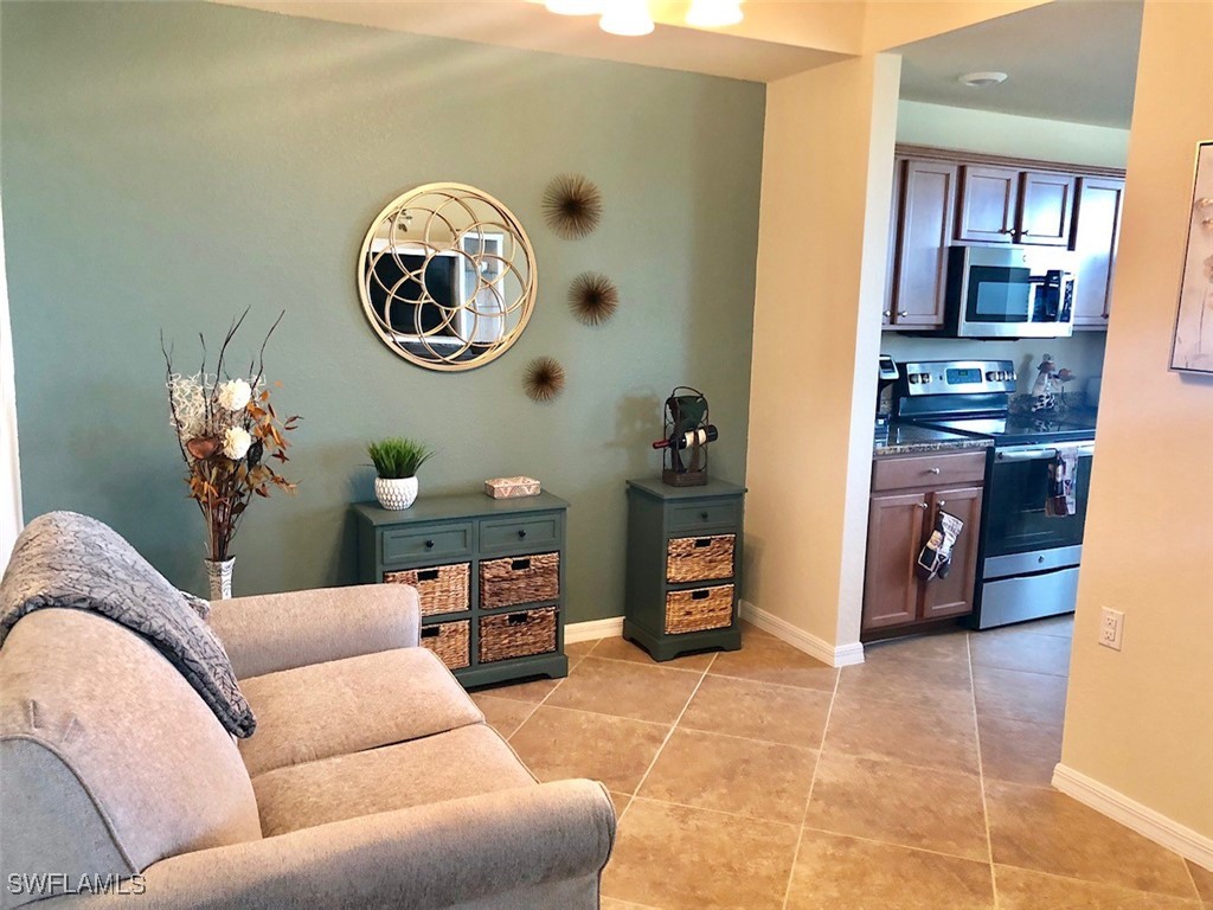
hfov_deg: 63.4
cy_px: 455
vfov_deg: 49.7
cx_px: 606
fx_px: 981
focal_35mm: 28
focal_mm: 4
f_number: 1.8
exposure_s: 1/15
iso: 50
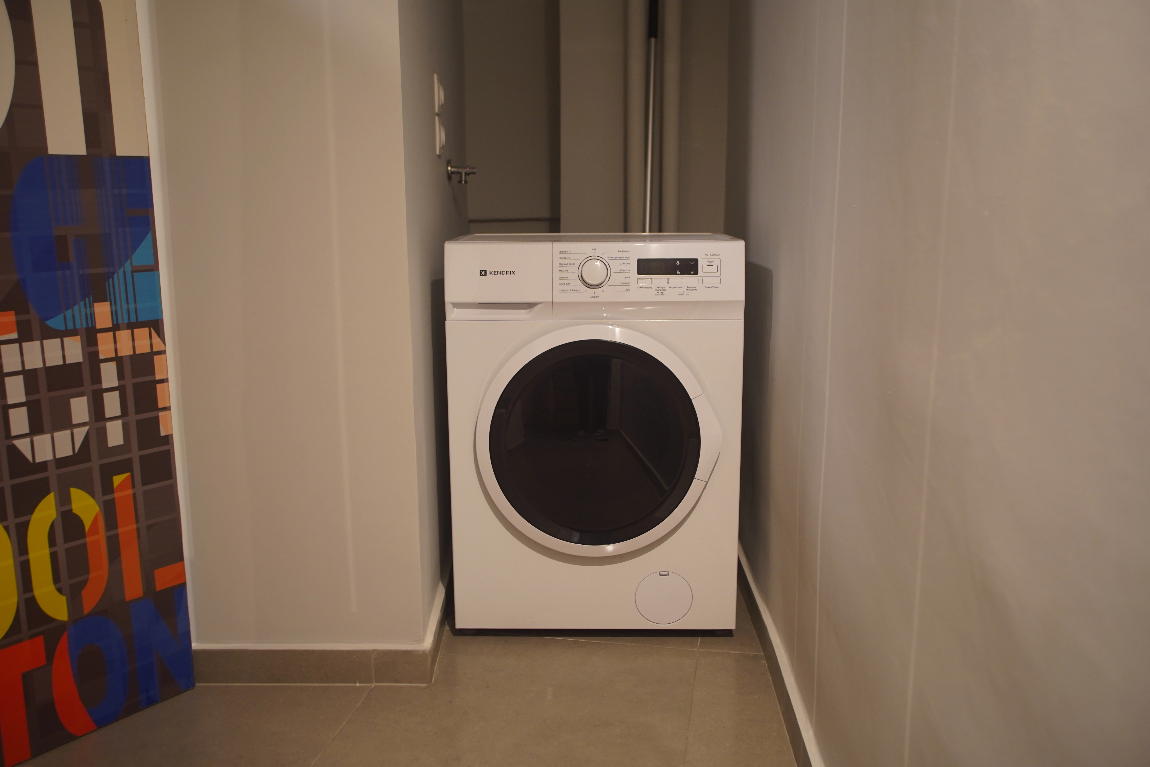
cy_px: 384
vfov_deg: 43.6
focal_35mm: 30
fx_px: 958
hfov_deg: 61.9
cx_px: 575
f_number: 3.2
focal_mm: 30
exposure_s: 1/30
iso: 800
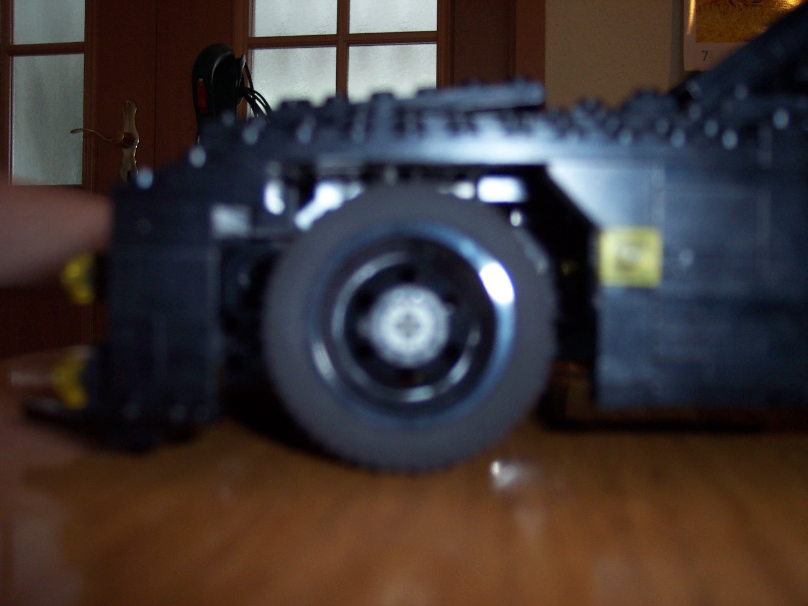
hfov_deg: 49.0
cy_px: 303
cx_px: 404
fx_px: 887
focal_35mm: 38
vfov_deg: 37.7
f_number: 2.8
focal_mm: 8
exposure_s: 1/30
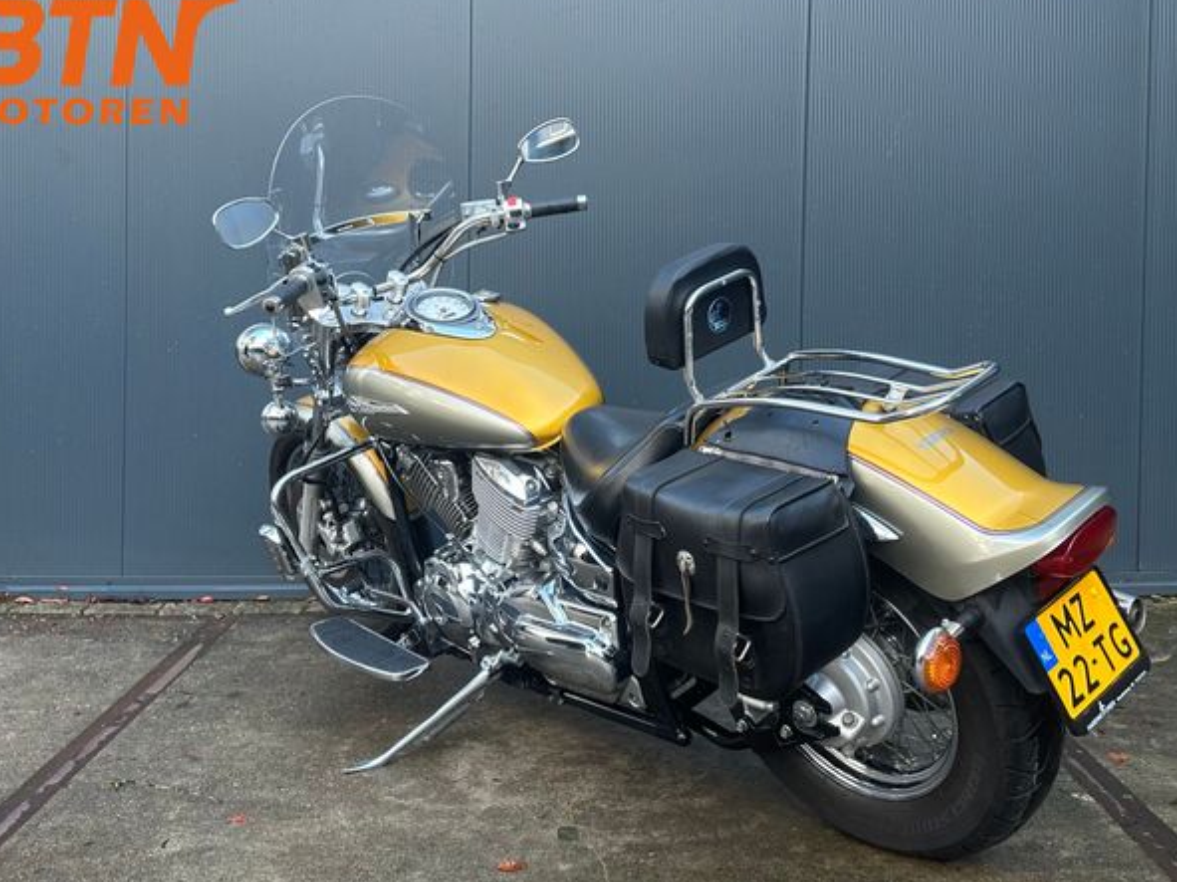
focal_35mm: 26
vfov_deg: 53.0
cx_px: 595
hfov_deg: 67.3
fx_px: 884
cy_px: 450
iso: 100
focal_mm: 6.86
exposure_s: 1/121
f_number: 1.78
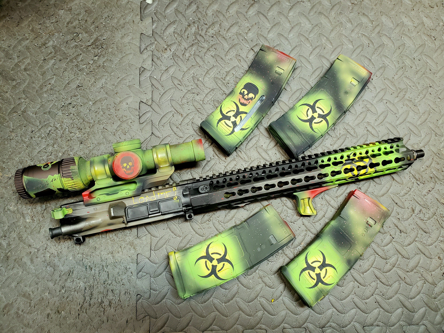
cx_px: 222
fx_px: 333
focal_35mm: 26
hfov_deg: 67.3
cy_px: 166
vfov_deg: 53.1
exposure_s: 1/60.2
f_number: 2.4
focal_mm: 4.3
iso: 250
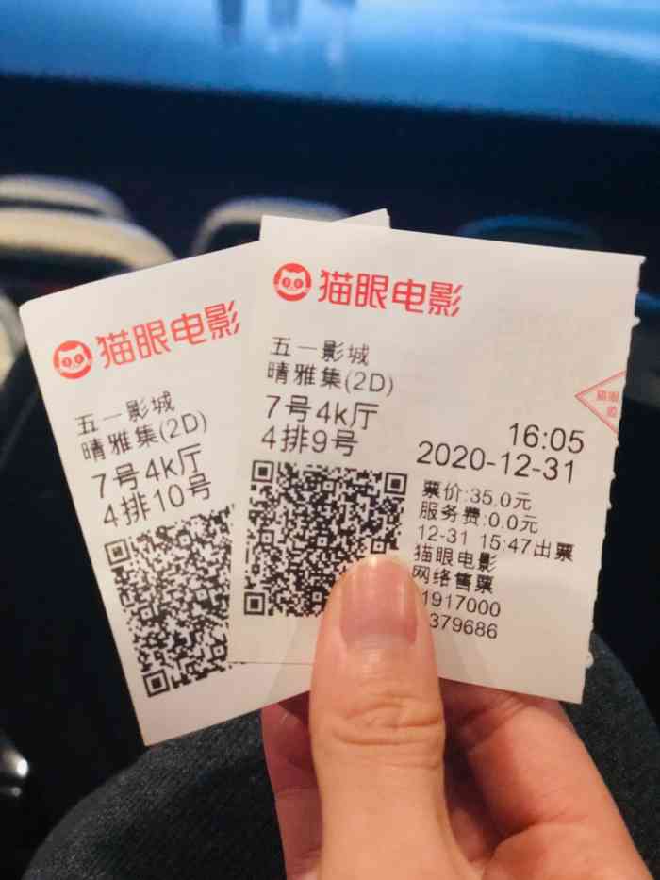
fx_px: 1322
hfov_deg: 28.0
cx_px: 330
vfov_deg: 36.8
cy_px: 440
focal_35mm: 52
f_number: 2.4
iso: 250
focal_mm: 6
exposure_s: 1/8
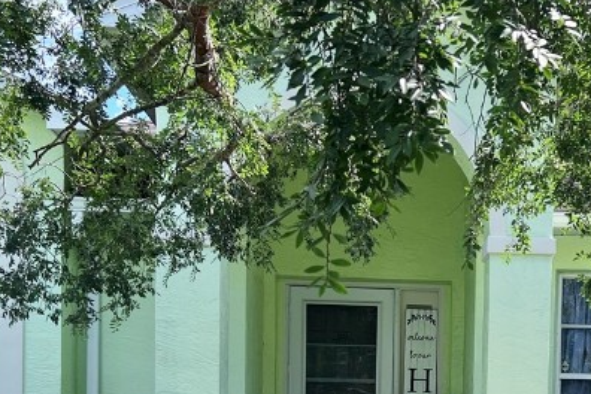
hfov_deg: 28.3
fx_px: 1149
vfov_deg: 18.5
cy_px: 464
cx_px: 464
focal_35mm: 70
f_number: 1.5
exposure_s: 1/1531
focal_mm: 5.7
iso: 50
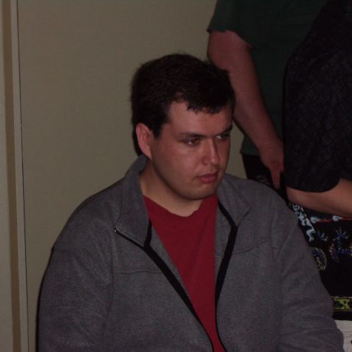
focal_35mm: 105
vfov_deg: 16.6
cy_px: 177
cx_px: 188
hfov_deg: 16.6
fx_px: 1208
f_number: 4.4
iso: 200
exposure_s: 1/60
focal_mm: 14.6
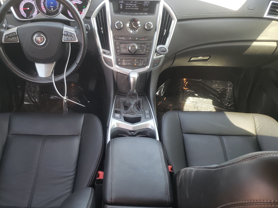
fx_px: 281
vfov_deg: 40.7
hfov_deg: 52.5
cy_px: 111
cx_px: 122
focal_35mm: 35
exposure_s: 1/120
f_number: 1.5
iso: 69
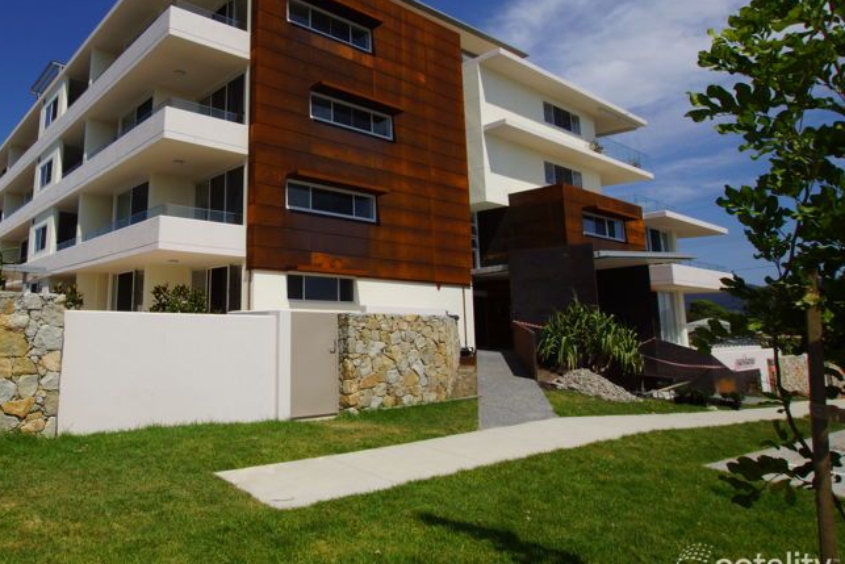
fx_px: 493
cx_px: 280
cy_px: 222
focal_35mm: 21
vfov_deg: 59.0
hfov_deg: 78.5
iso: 100
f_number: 16
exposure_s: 1/160
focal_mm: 10
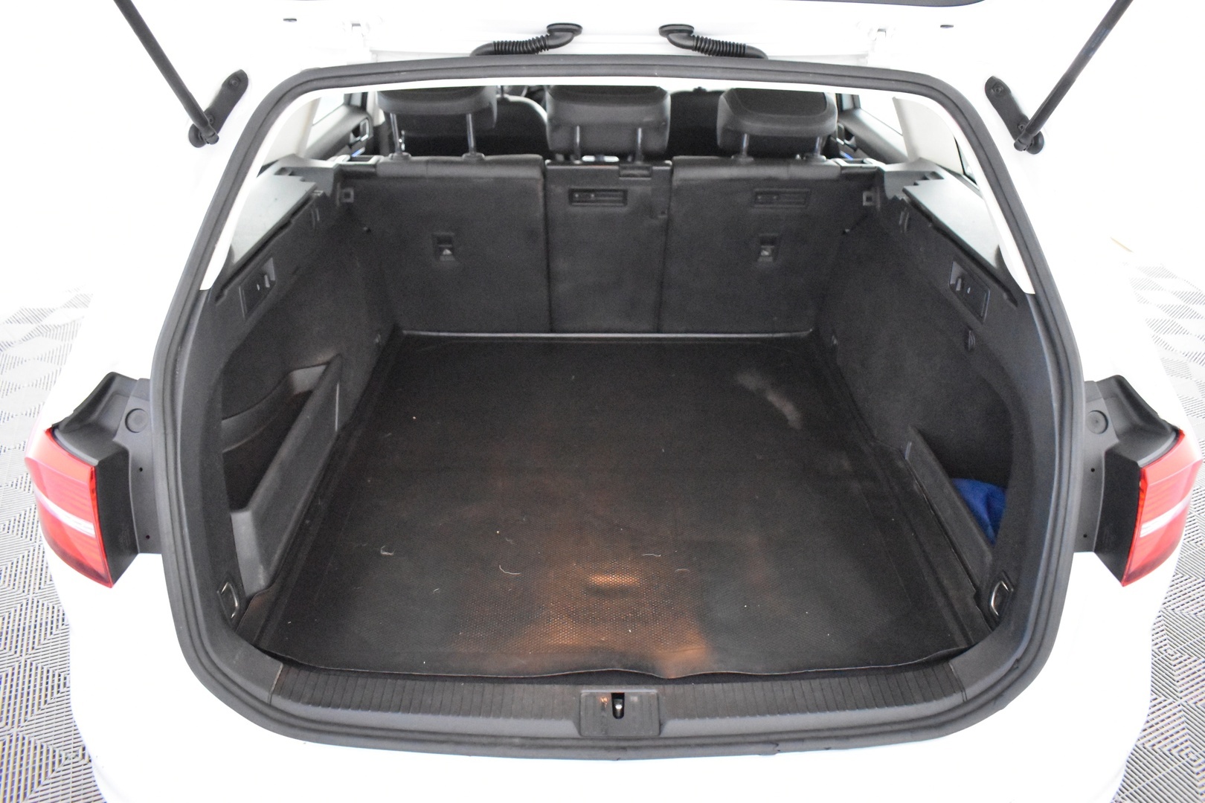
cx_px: 602
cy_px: 402
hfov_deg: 67.4
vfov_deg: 47.9
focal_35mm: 27
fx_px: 904
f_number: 3.5
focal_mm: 18
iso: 12800
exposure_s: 1/60
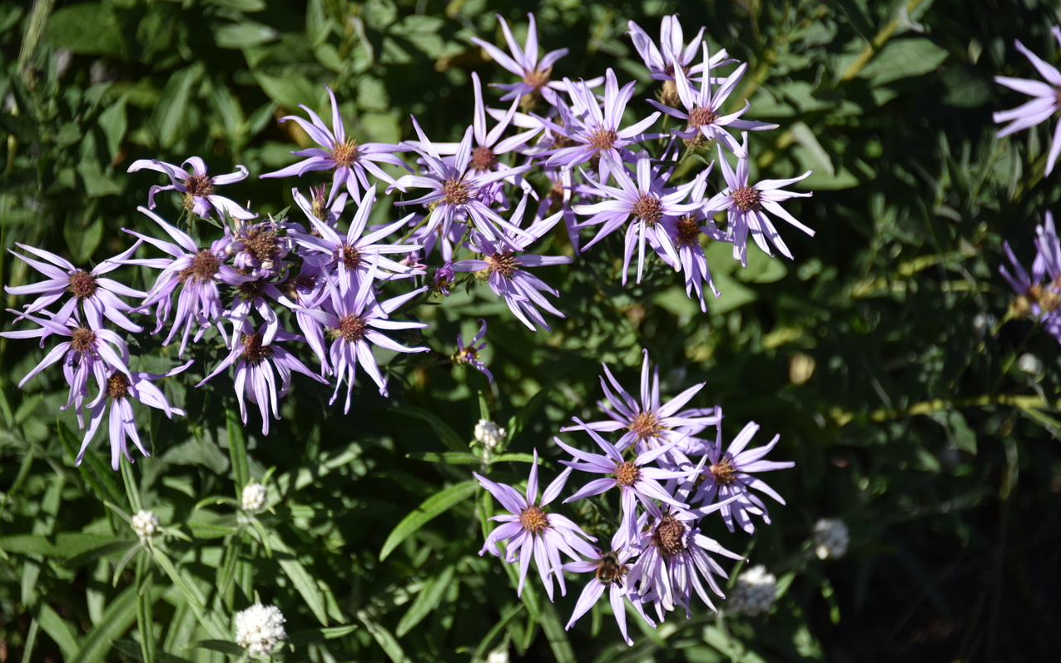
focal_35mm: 307
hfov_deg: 6.8
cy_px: 348
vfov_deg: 4.3
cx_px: 532
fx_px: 8878
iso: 125
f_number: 5.6
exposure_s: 1/640
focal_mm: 300
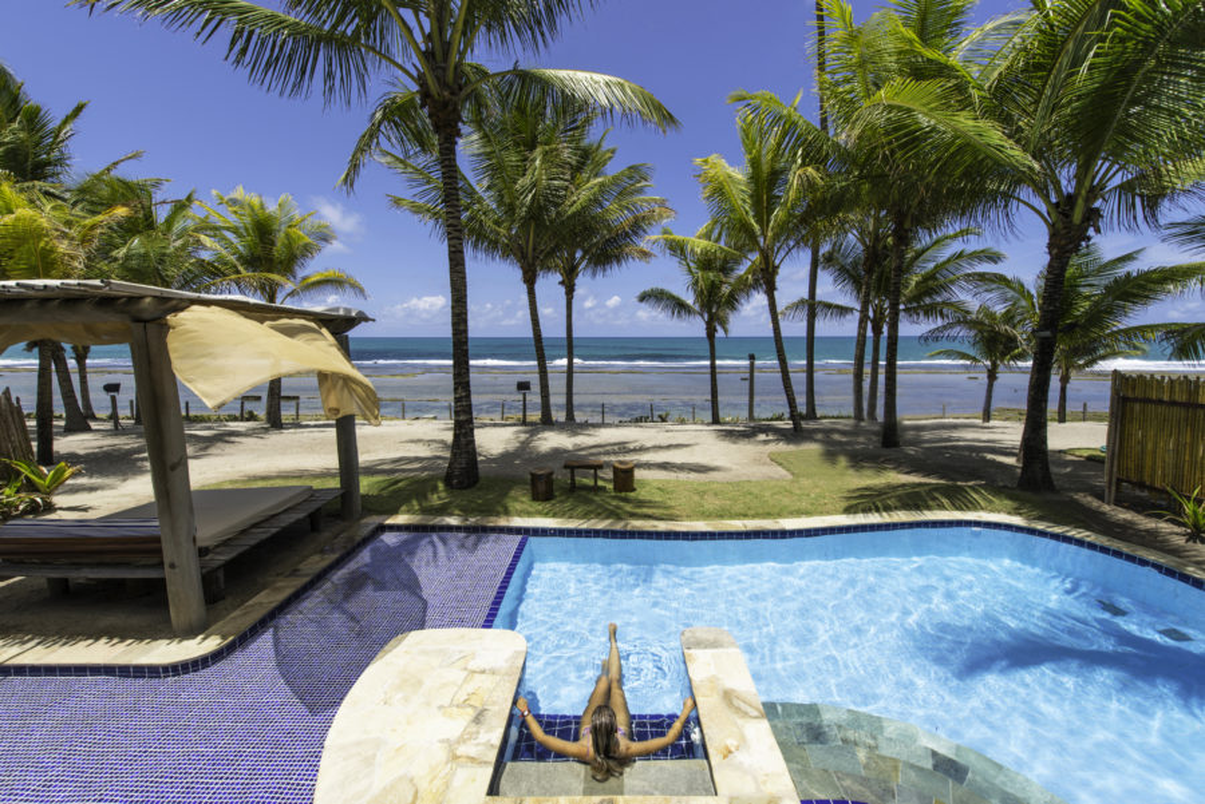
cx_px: 602
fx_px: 469
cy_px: 402
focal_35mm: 14
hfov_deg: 104.2
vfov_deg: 81.3
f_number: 8
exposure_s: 1/400
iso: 50
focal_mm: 14
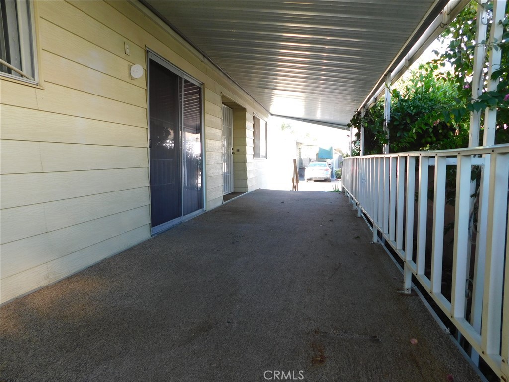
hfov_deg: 73.9
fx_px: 338
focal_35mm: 23
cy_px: 191
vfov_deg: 58.9
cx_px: 254
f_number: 3
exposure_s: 1/60
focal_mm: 4
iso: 125
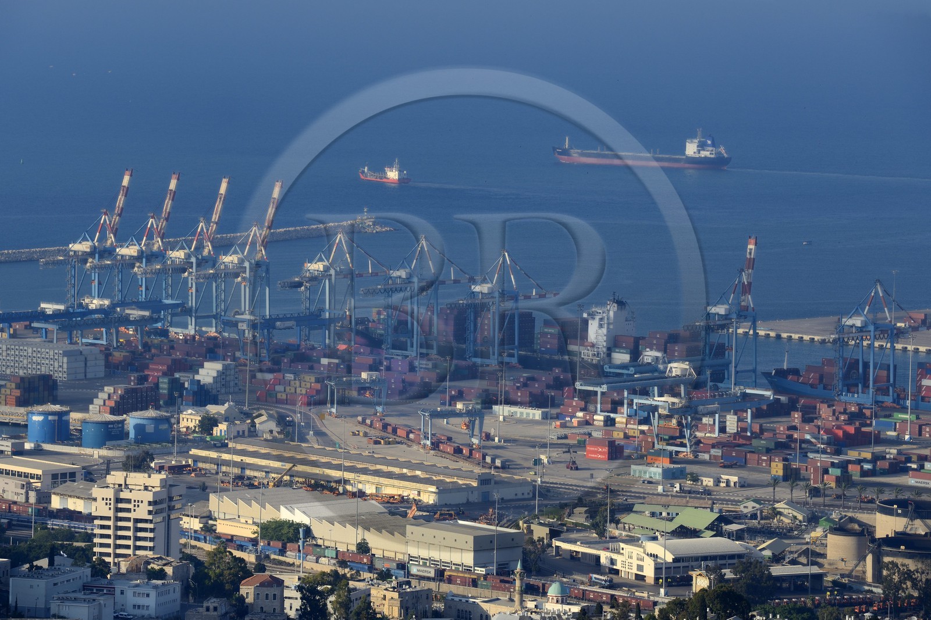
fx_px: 4654
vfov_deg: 7.6
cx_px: 466
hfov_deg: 11.4
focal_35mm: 180
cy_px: 310
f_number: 8
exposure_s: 1/640
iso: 250
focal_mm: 180
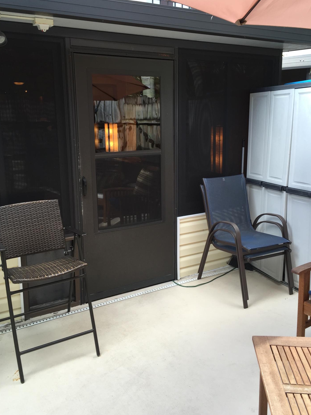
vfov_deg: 58.3
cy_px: 195
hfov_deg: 45.4
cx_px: 153
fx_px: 371
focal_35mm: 31
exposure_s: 1/126
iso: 32
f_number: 2.2
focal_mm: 4.15
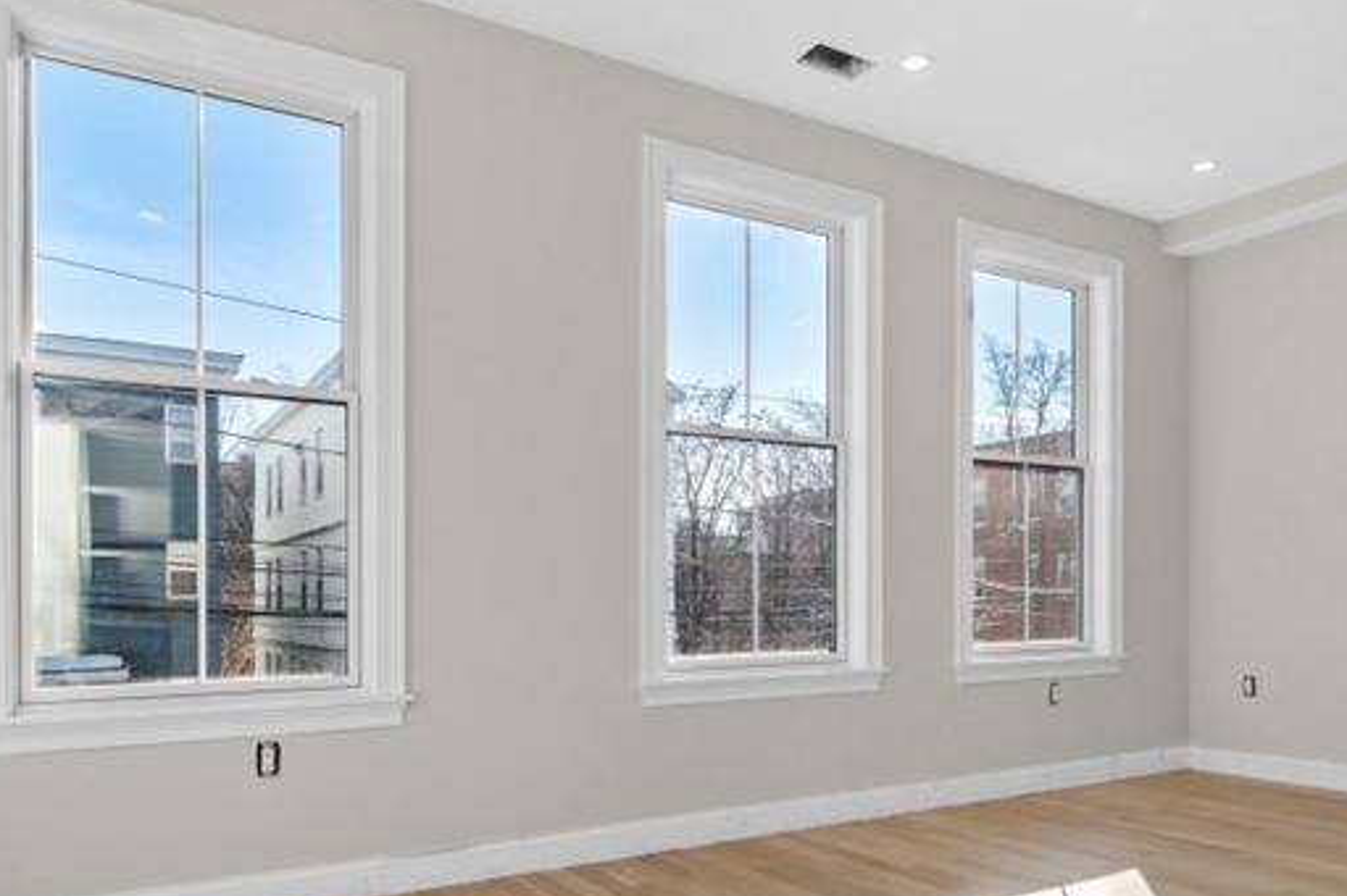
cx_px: 810
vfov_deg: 45.7
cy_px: 590
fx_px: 1047
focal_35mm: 28
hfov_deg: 64.9
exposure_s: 1/400
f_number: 5.6
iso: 100
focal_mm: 14
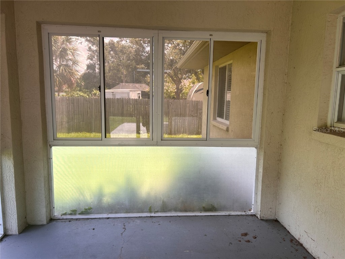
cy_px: 130
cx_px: 172
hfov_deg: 67.3
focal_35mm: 26
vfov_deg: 53.1
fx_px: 259
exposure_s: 1/207
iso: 40
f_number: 1.5
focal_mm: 5.7
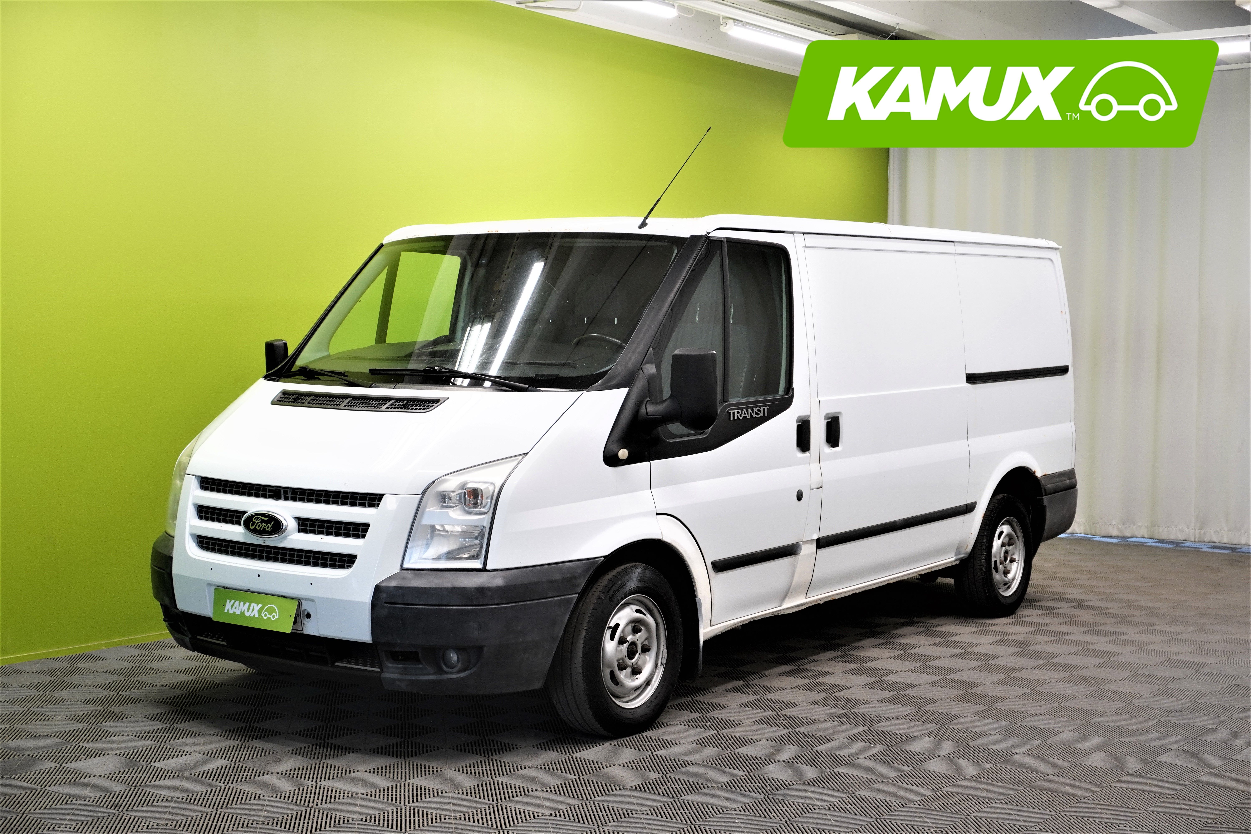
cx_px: 626
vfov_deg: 28.1
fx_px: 1668
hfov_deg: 41.1
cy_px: 417
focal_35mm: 48
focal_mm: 32
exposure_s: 1/13
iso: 320
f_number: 9
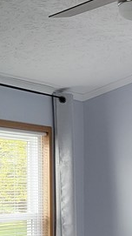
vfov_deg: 19.8
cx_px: 208
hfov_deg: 10.8
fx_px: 667
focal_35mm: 107
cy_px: 189
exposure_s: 1/120
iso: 320
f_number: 1.8
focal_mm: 5.4
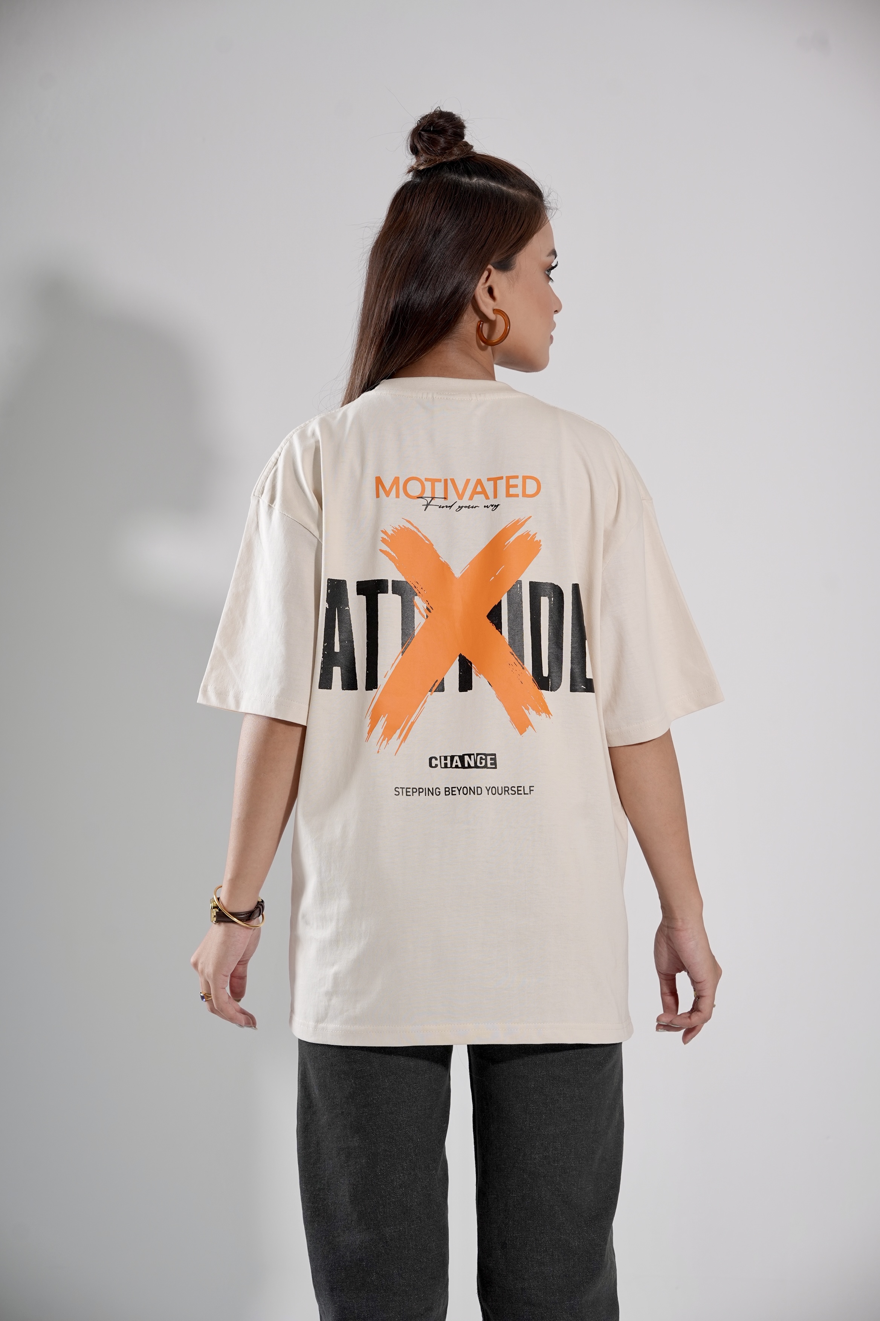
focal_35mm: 85
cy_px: 660
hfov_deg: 16.1
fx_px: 3116
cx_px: 440
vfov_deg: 23.9
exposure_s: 1/160
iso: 320
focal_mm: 85
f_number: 5.6
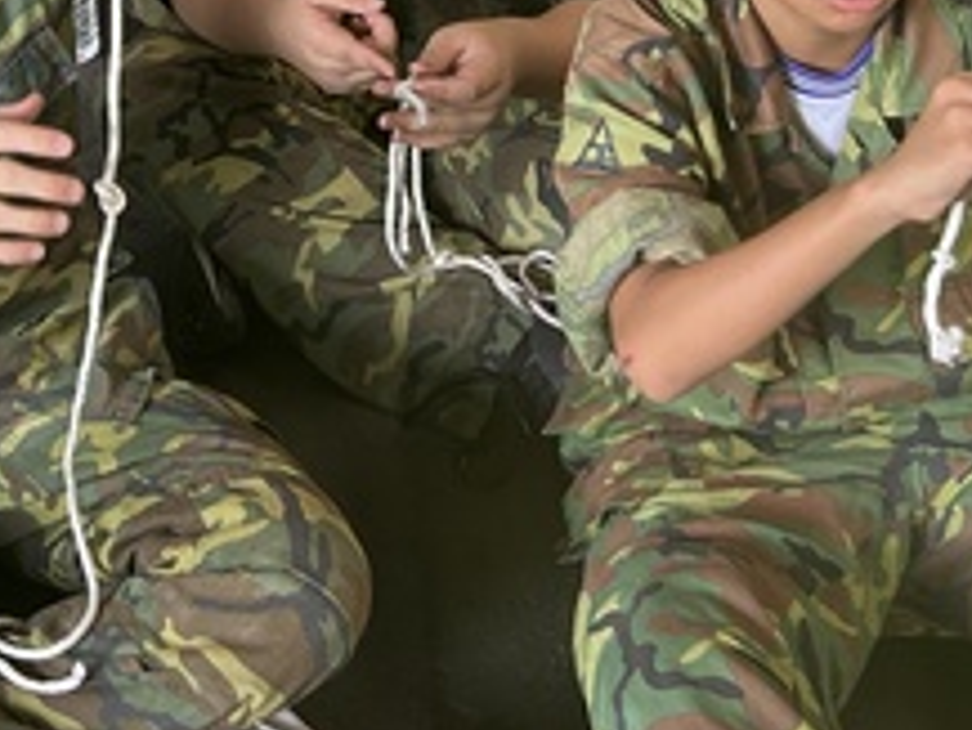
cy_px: -302
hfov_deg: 22.4
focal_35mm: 84
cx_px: 4
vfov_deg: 16.3
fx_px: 2360
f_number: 1.5
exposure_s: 1/121
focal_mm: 5.7
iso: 100
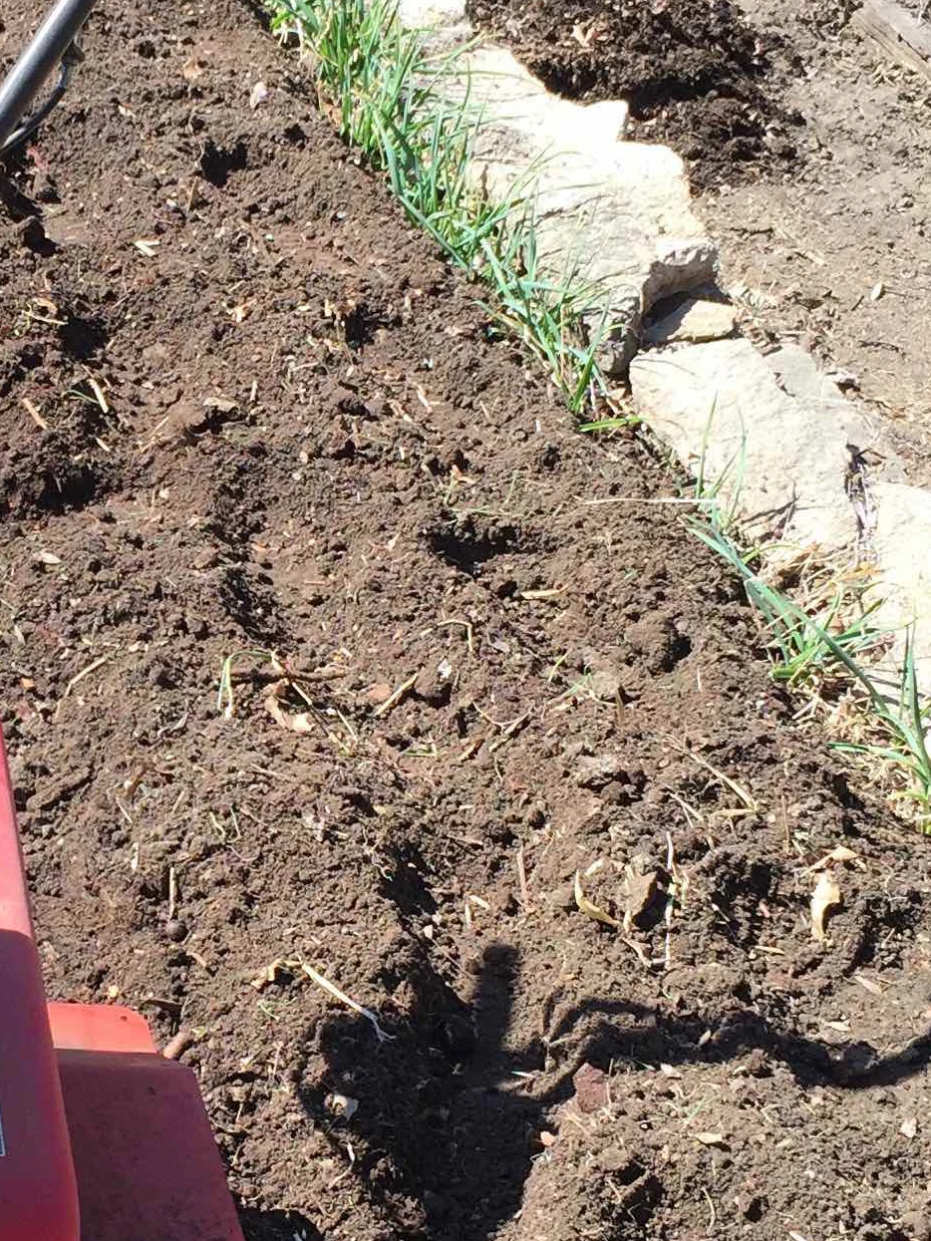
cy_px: 709
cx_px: 27
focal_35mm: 76
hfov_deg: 18.9
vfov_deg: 25.6
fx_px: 2725
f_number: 2.2
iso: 32
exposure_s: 1/694
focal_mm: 4.15
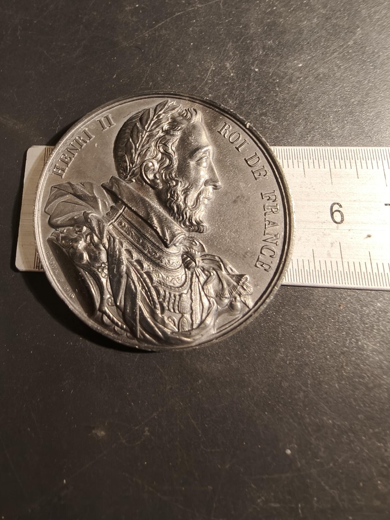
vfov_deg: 73.9
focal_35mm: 23
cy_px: 260
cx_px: 195
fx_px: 346
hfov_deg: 58.9
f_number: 2
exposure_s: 1/50
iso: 125
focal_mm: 2.32
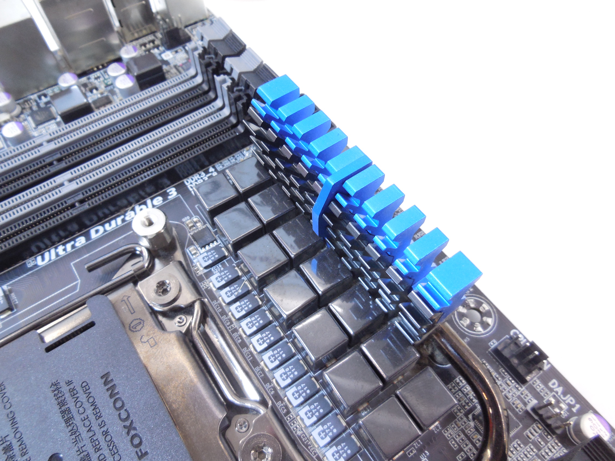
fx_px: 444
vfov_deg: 54.9
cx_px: 308
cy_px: 230
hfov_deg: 69.4
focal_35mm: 25
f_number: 3.1
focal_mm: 4.5
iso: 220
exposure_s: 1/30
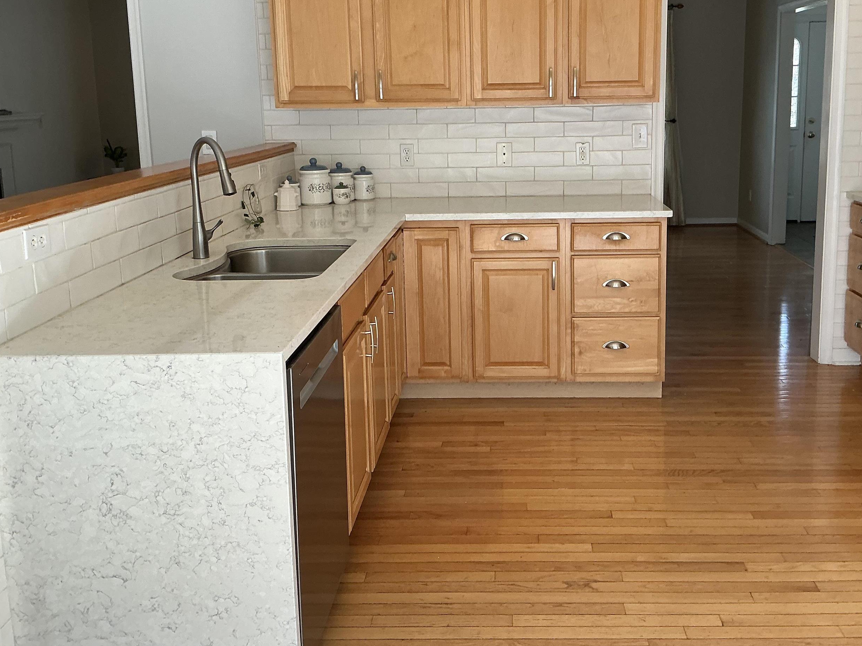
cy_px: 250
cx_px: 491
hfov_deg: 52.5
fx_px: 871
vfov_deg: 40.5
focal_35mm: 35
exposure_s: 1/119
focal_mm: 3
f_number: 1.8
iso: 64
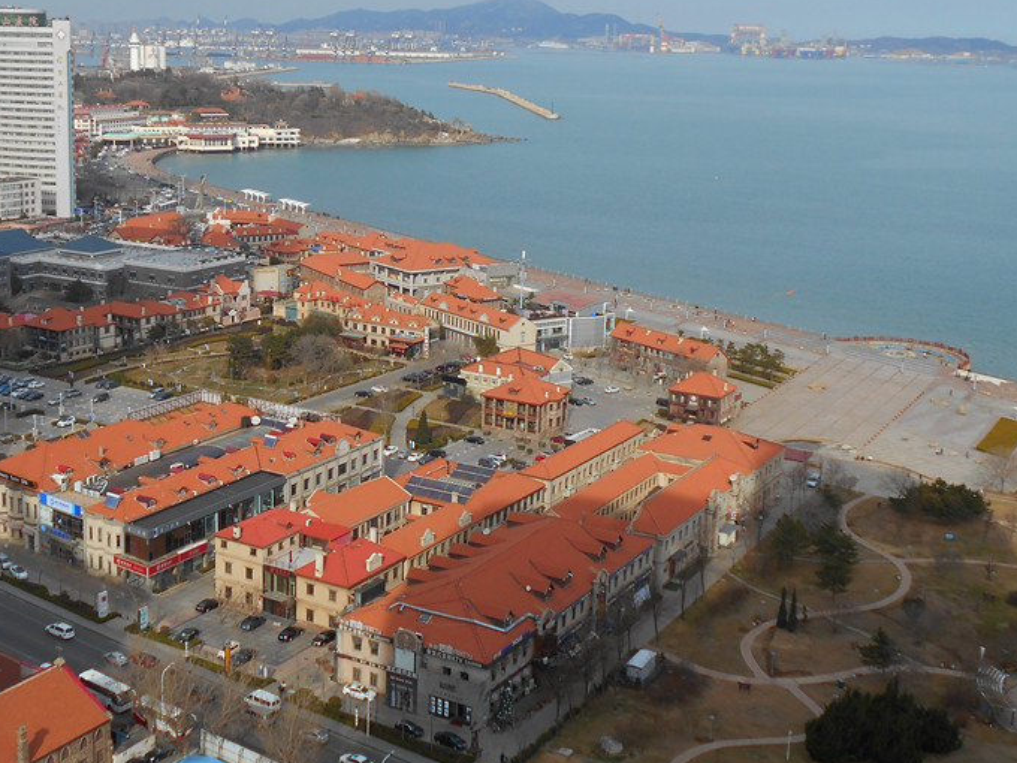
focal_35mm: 48
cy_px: 326
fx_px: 1410
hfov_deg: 39.4
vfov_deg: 30.2
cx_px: 377
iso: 80
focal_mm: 5.8
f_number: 3.6
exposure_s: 1/800
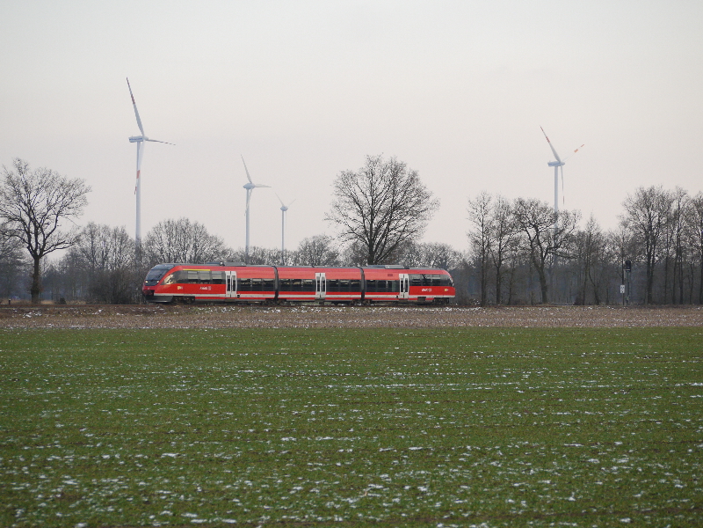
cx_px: 352
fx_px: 3412
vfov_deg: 8.8
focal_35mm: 168
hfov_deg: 11.8
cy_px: 264
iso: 400
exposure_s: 1/400
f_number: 6.3
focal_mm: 84
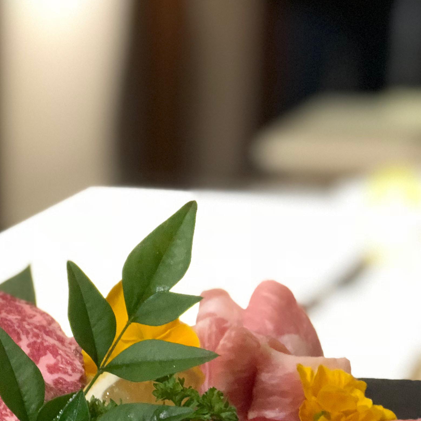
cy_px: 349
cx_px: -36
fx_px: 1803
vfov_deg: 13.2
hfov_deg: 13.1
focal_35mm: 131
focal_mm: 6.6
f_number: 2.8
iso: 640
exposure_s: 1/31
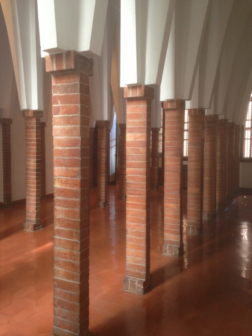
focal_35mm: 33
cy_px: 168
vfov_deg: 55.4
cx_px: 126
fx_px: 320
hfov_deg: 42.9
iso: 160
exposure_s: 1/20
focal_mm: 4.13
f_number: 2.4
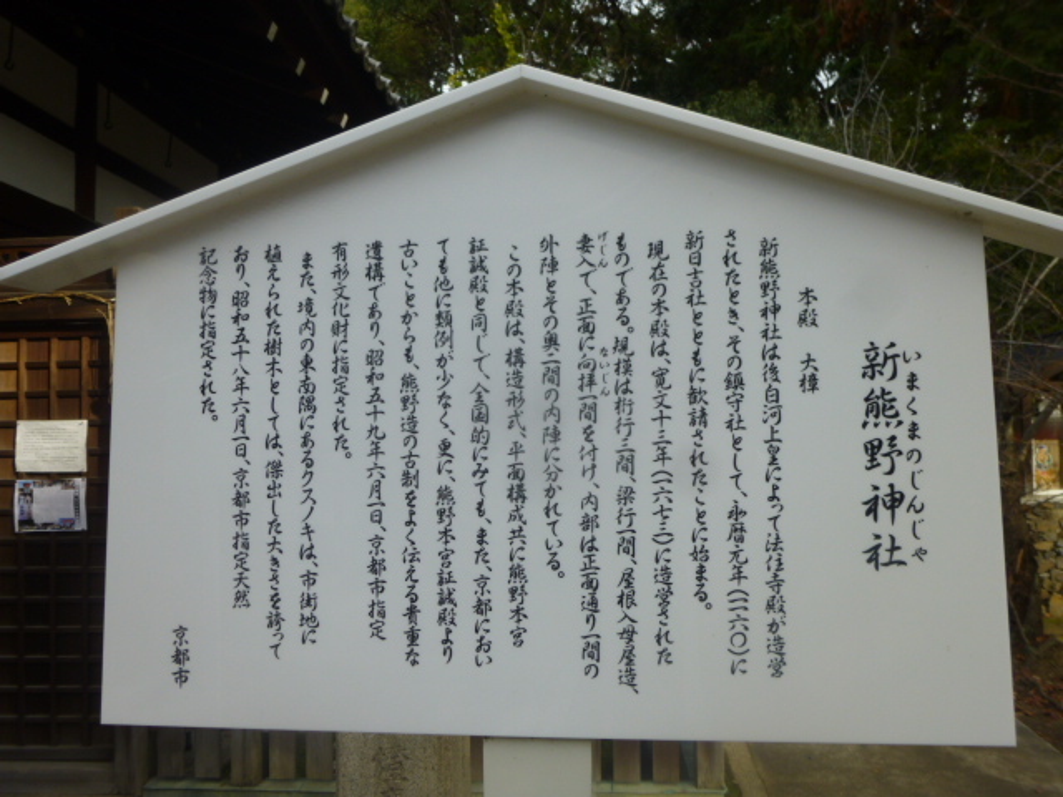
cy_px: 398
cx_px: 532
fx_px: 891
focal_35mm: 29
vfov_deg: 48.2
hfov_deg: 61.7
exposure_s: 1/400
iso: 100
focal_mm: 5.2
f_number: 3.3
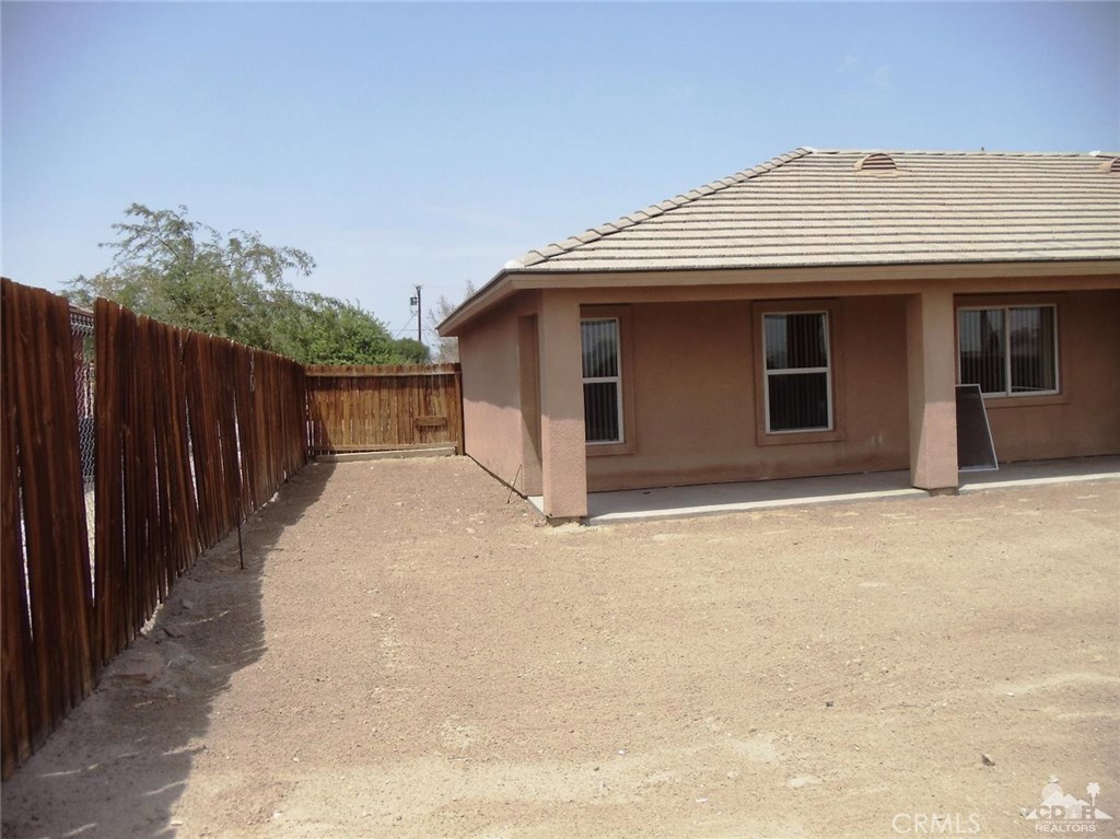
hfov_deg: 43.0
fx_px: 1423
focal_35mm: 44
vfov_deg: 32.8
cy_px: 420
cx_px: 560
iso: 80
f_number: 7.1
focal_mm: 6
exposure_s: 1/250
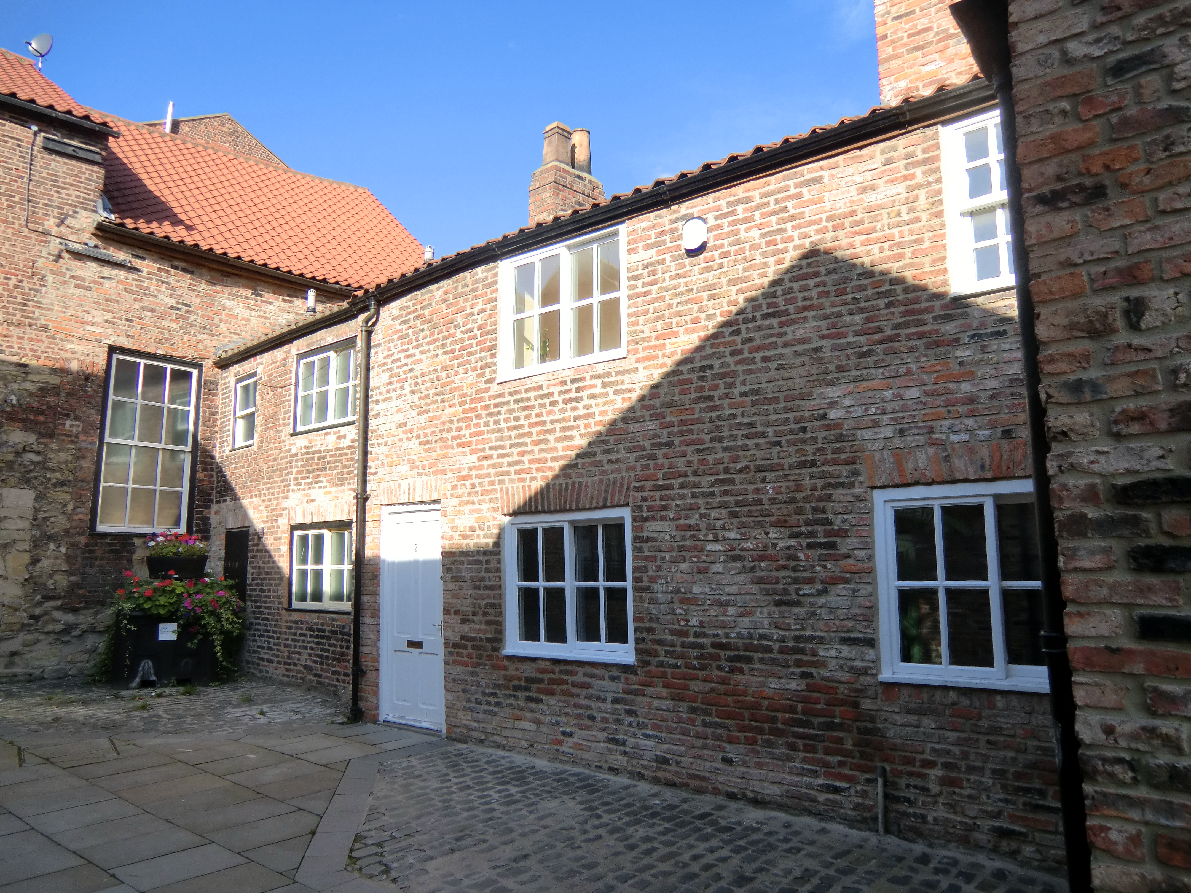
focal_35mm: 24
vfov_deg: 56.8
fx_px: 826
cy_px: 446
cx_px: 596
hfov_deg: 71.6
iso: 64
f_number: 3.2
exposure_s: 1/400
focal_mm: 4.3
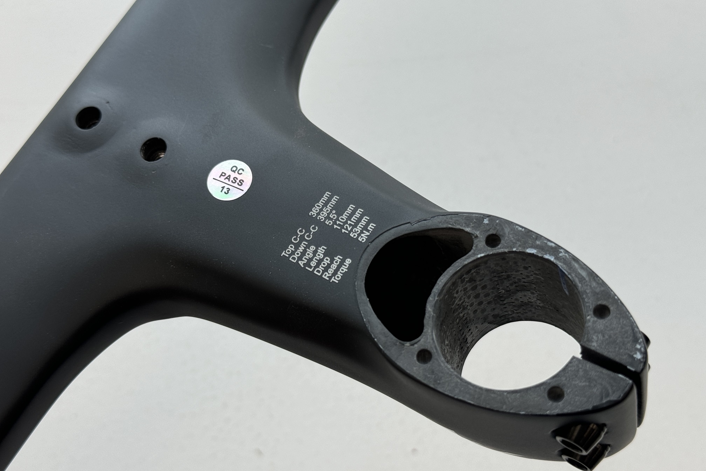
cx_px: 353
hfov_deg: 39.6
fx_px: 980
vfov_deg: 27.0
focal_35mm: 50
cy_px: 240
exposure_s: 1/230
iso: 64
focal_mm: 6.76
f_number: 1.78
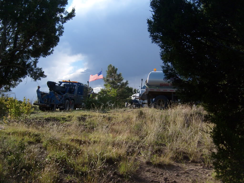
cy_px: 92
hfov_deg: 52.6
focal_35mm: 35
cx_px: 122
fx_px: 247
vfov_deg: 40.7
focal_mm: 5.8
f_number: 7.1
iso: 80
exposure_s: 1/250
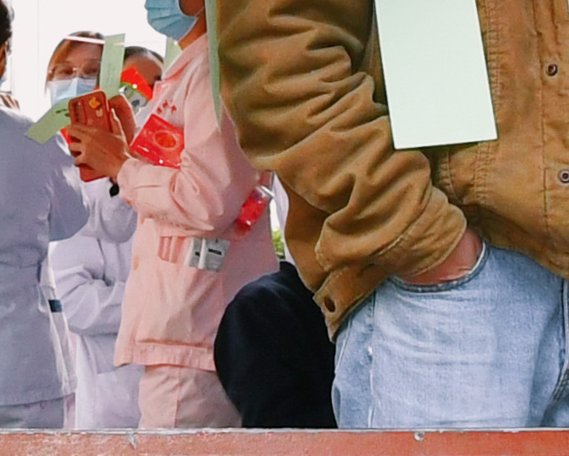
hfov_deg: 7.6
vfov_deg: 6.1
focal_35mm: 252
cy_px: -220
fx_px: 4245
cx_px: -49
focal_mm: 22
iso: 640
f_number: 9
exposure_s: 1/250
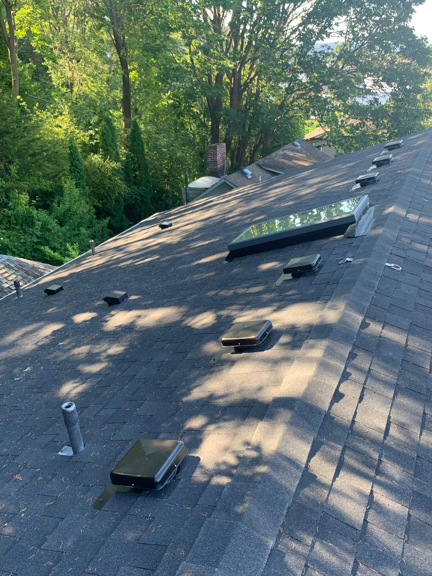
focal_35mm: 30
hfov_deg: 46.7
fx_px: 499
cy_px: 309
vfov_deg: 59.9
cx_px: 197
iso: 32
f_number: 1.8
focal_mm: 4.25
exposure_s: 1/122
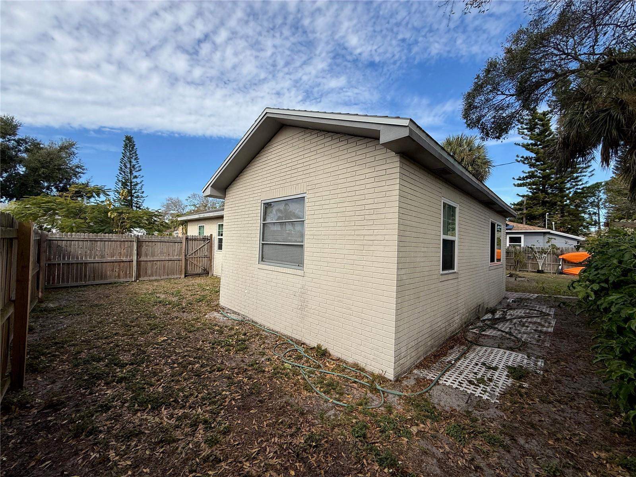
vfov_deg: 85.7
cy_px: 238
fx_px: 257
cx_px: 318
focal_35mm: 14
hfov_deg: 102.1
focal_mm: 2.22
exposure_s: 1/1534
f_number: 2.2
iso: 50
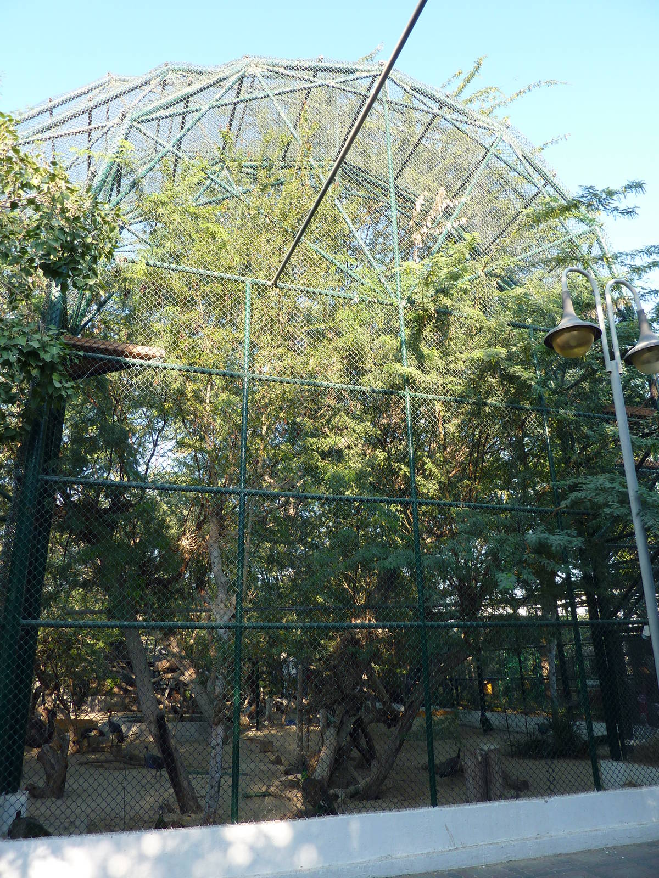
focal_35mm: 25
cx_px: 330
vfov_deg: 69.4
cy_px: 439
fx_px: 635
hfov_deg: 54.9
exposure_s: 1/100
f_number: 3.5
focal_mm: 4.1
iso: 80
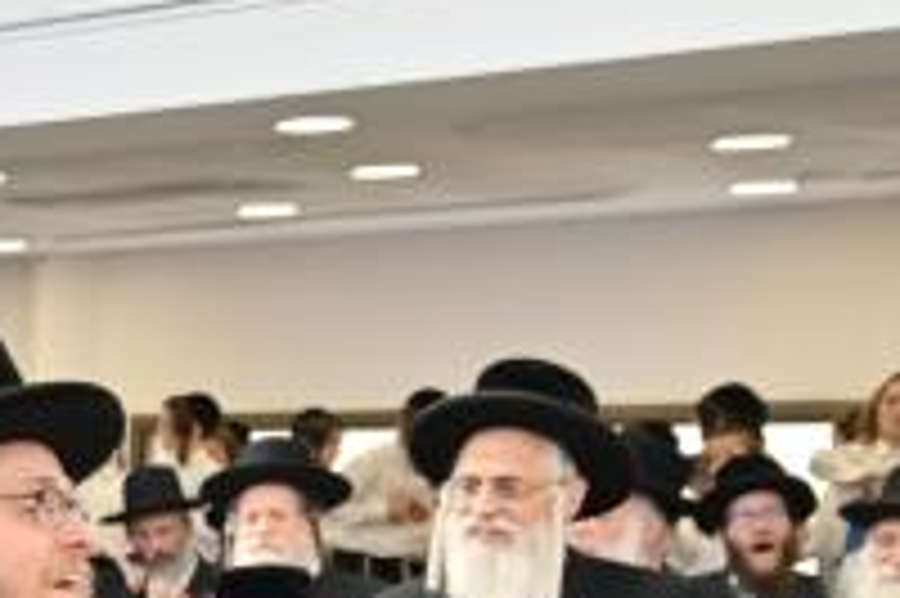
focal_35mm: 123
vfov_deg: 11.0
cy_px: 690
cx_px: -1098
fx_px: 3072
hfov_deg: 13.4
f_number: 4
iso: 200
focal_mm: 24
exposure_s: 1/160
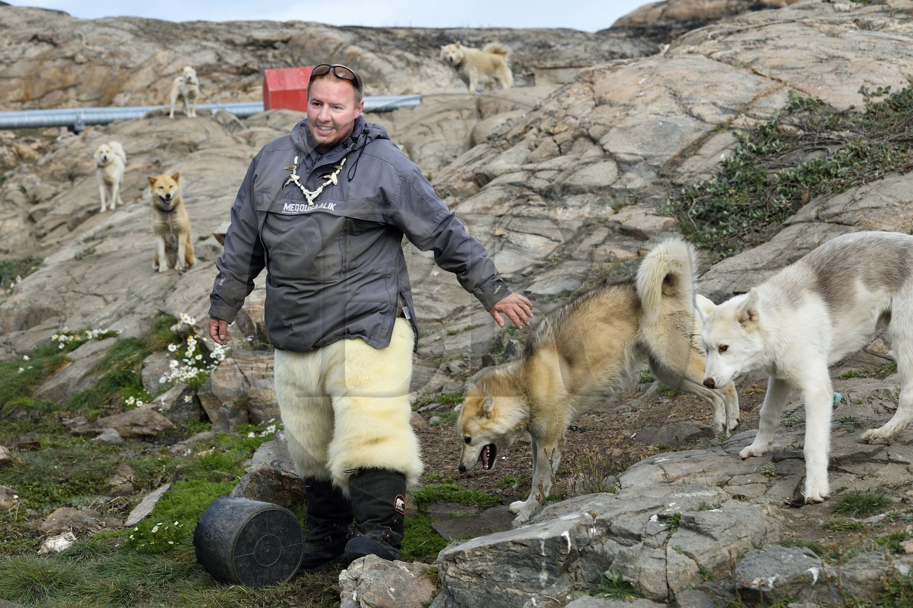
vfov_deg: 18.2
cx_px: 456
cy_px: 304
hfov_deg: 27.0
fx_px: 1902
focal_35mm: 75
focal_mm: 75
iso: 400
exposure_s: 1/640
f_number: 6.3
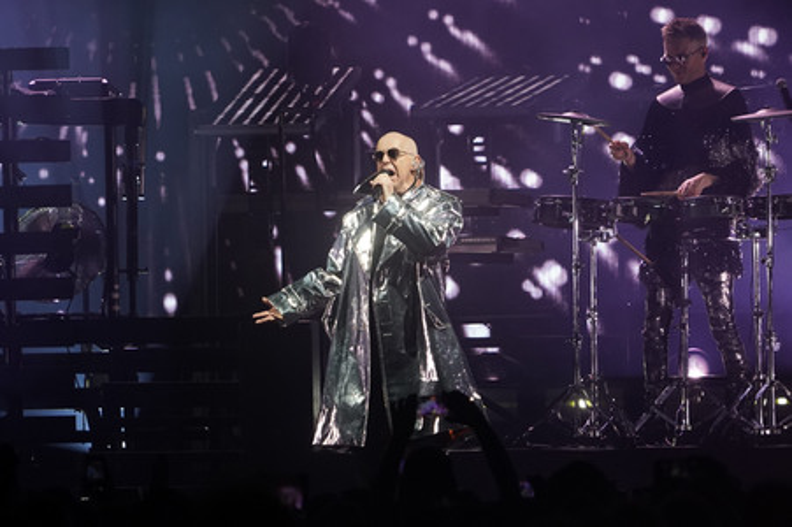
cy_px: 264
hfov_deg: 4.6
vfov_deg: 3.1
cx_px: 396
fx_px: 9849
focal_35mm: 448
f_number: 6.3
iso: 3200
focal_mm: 448
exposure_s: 1/320
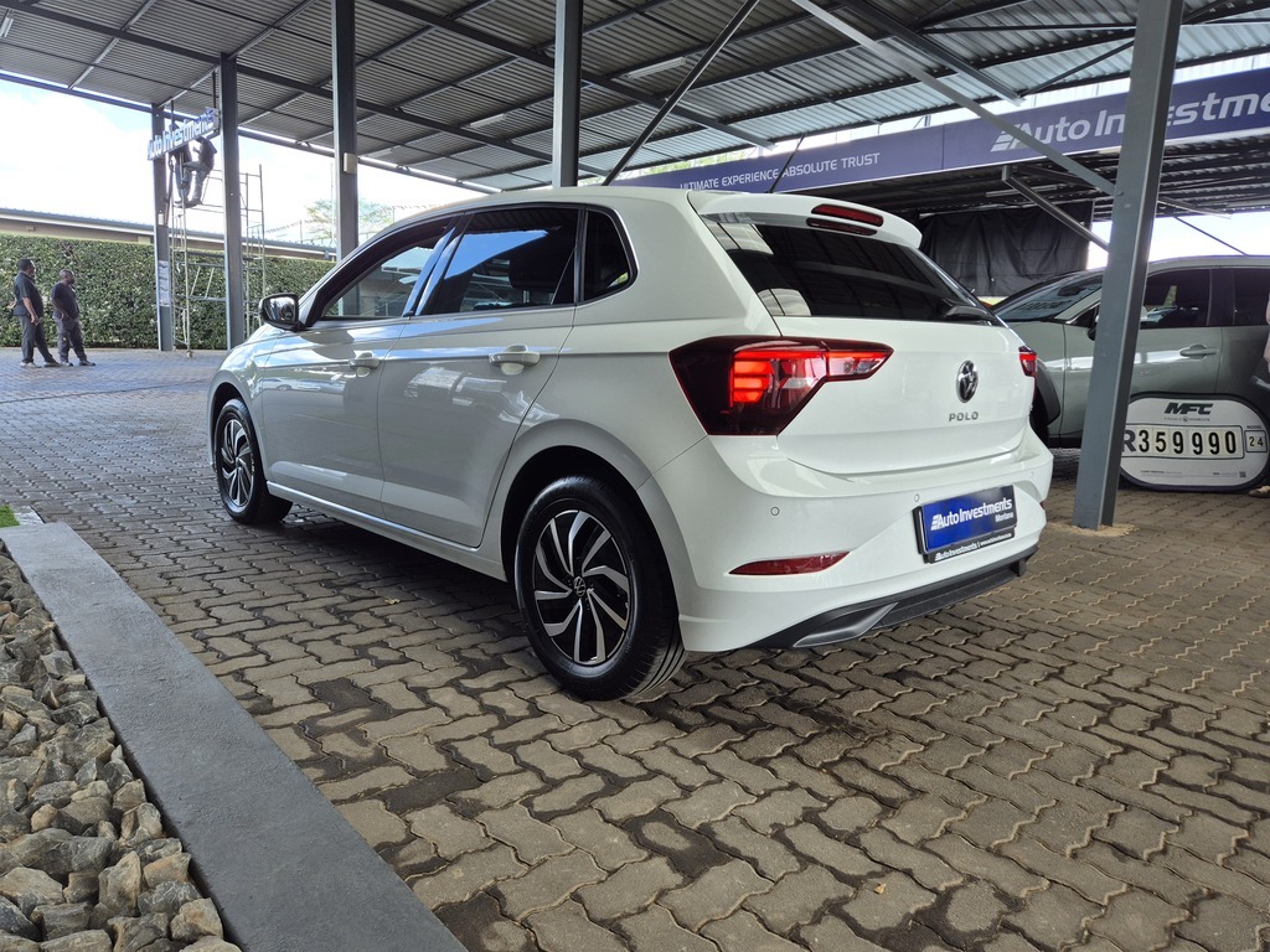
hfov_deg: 73.9
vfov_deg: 58.9
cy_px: 476
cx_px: 635
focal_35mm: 23
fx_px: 844
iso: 40
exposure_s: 1/180
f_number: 1.8
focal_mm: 5.4
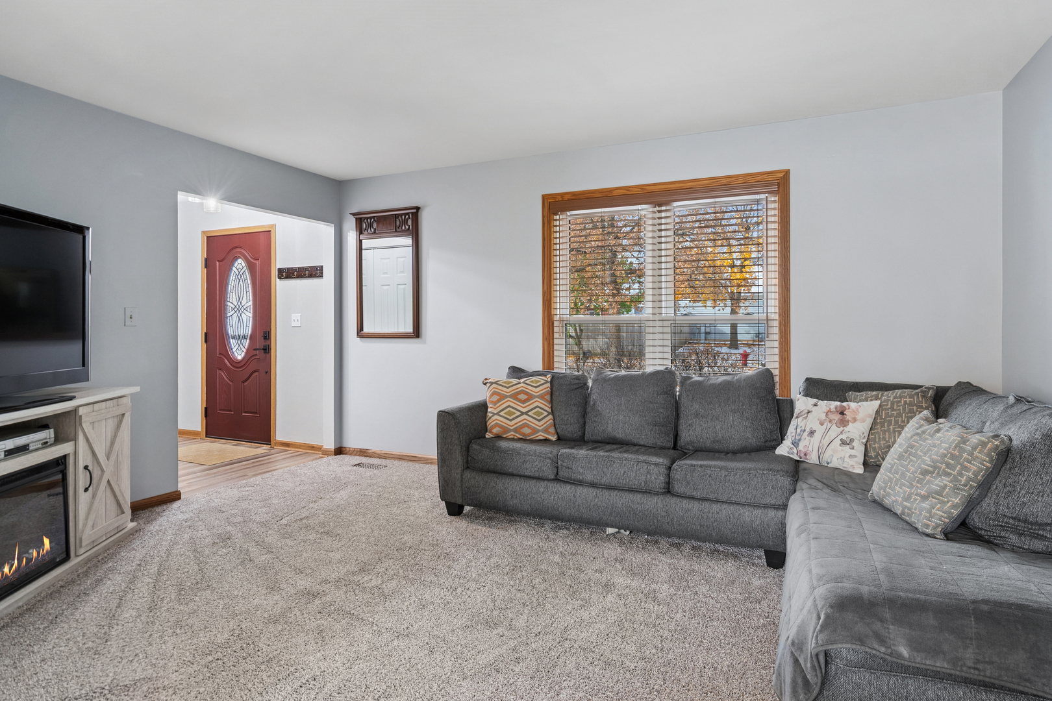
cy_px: 350
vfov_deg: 67.4
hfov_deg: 90.0
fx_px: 526
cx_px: 526
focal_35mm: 18
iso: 250
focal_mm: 12
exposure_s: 1/5
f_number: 8
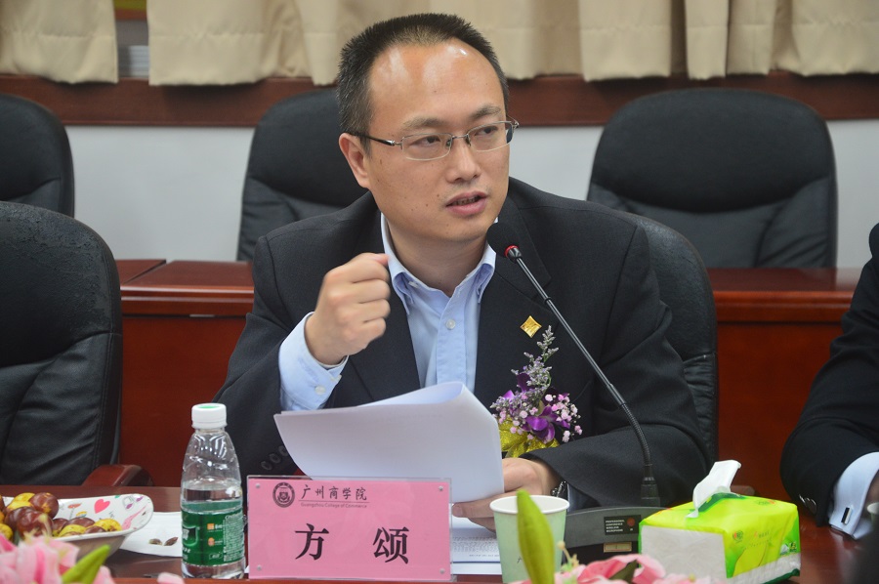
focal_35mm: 112
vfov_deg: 12.2
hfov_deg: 18.2
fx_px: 2744
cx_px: 440
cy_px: 292
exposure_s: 1/20
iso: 800
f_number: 5.3
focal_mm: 75
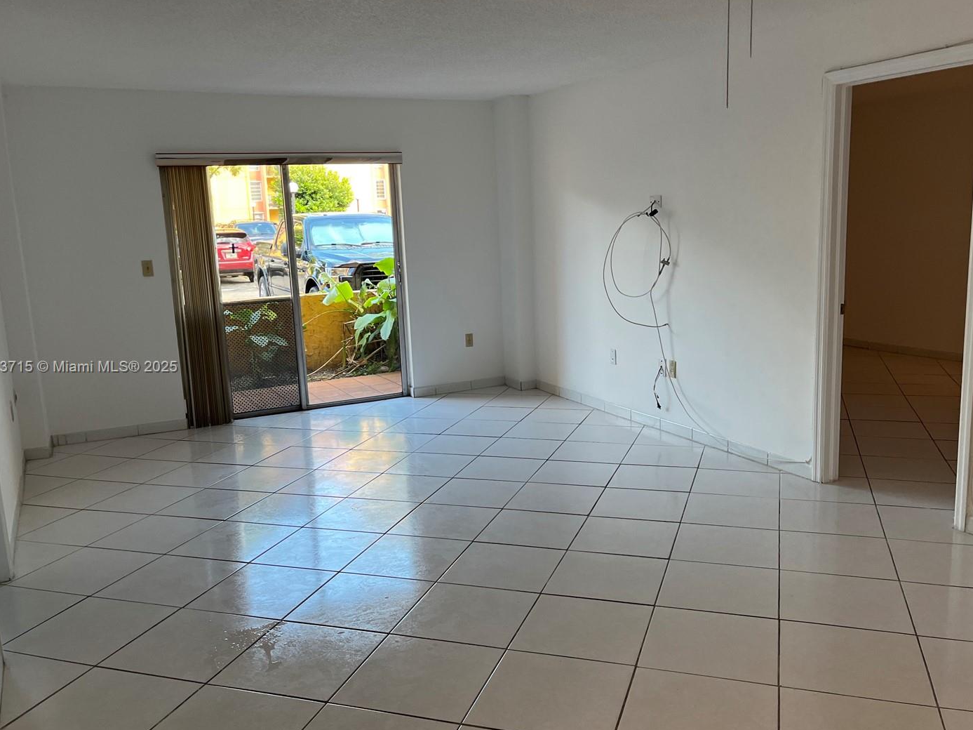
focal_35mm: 30
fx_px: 843
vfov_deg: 46.8
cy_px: 368
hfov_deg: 59.9
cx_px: 514
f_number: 1.6
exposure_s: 1/120
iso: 80
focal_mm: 5.1
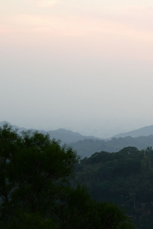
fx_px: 726
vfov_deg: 17.9
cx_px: 161
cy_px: 115
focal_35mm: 114
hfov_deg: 11.9
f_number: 8
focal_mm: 50
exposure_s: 1/30
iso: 400
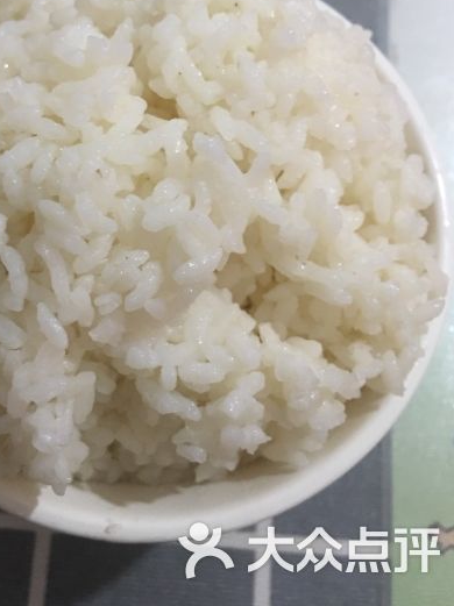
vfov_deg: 47.1
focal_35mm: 39
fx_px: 683
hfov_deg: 36.5
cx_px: 165
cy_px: 204
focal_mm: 4.15
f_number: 2.2
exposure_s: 1/8
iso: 100
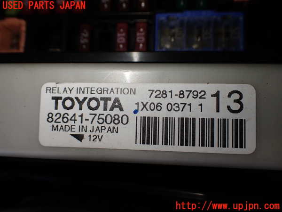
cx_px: 141
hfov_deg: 60.0
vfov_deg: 46.8
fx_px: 244
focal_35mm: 30
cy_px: 106
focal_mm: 5.4
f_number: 3.2
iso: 100
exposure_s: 1/160
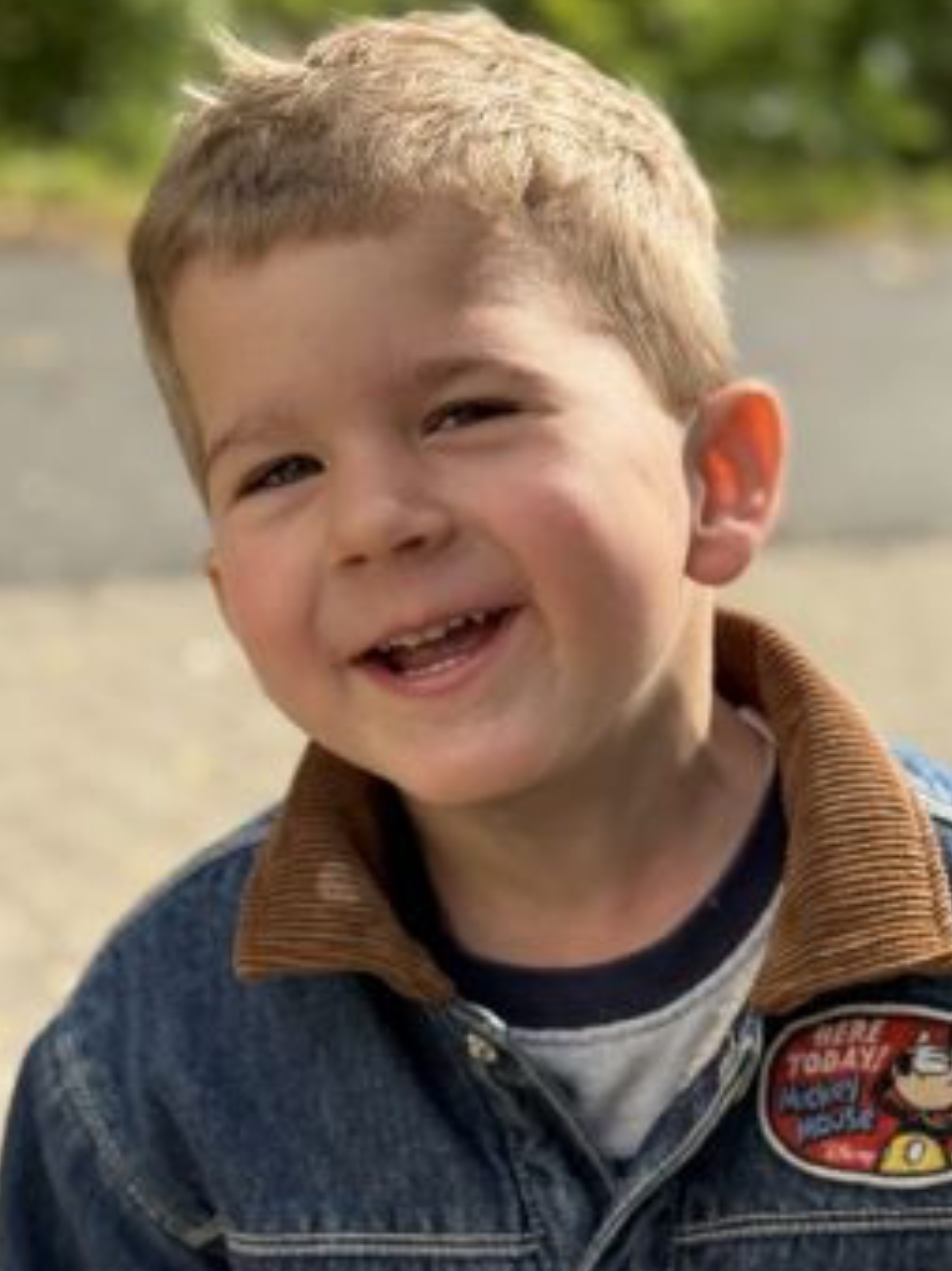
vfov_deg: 23.0
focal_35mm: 85
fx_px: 3119
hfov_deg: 17.2
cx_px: 753
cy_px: 742
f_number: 1.78
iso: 80
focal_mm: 6.76
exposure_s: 1/1642
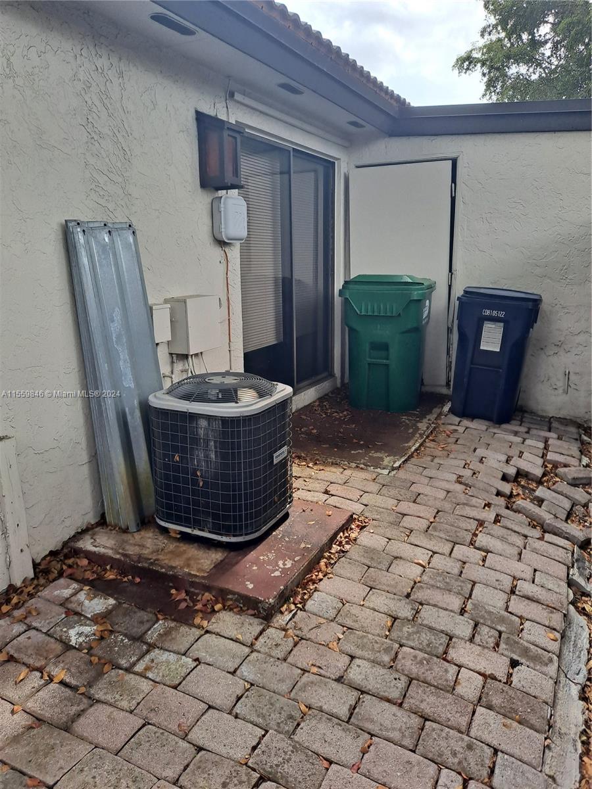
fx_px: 570
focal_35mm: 25
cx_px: 296
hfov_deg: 54.9
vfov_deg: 69.4
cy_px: 394
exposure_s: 1/272
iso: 32
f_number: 2
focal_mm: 4.6
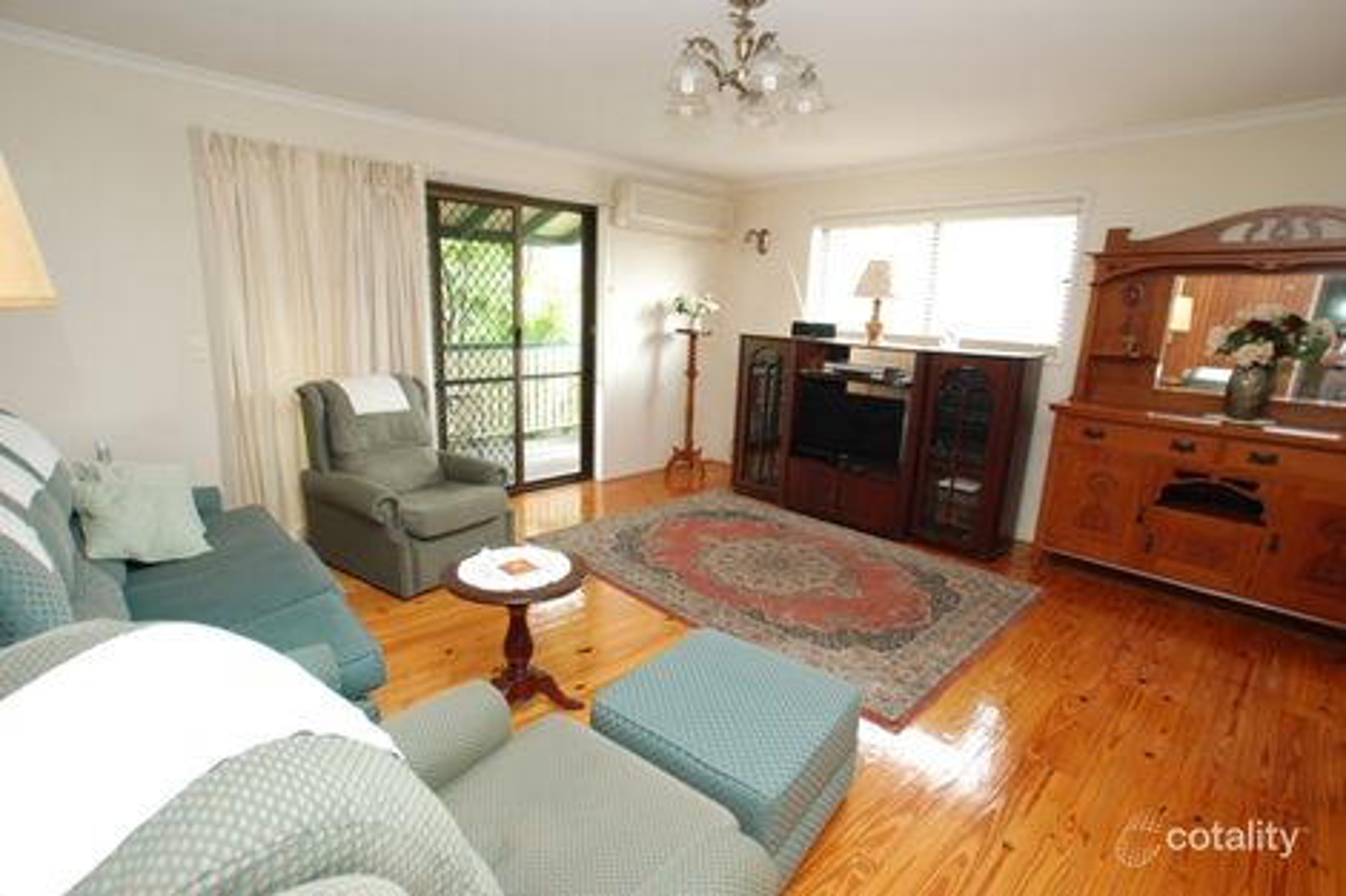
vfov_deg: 72.0
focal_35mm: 16
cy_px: 448
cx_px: 673
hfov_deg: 95.0
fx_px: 617
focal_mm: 11
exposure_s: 1/6
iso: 200
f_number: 4.5
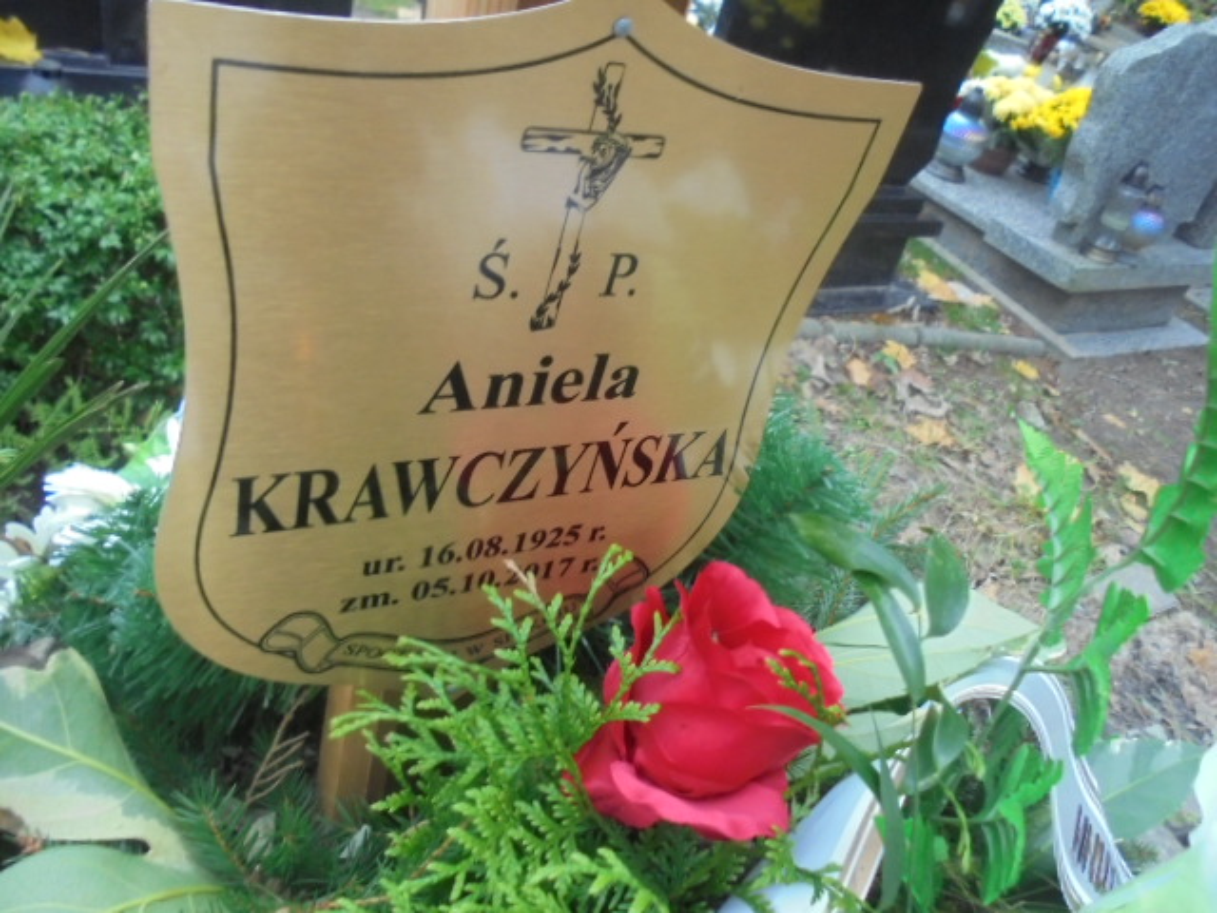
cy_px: 456
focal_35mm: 29
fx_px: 1020
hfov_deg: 61.7
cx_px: 608
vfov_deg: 48.2
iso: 320
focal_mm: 5.3
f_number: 3.7
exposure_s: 1/30
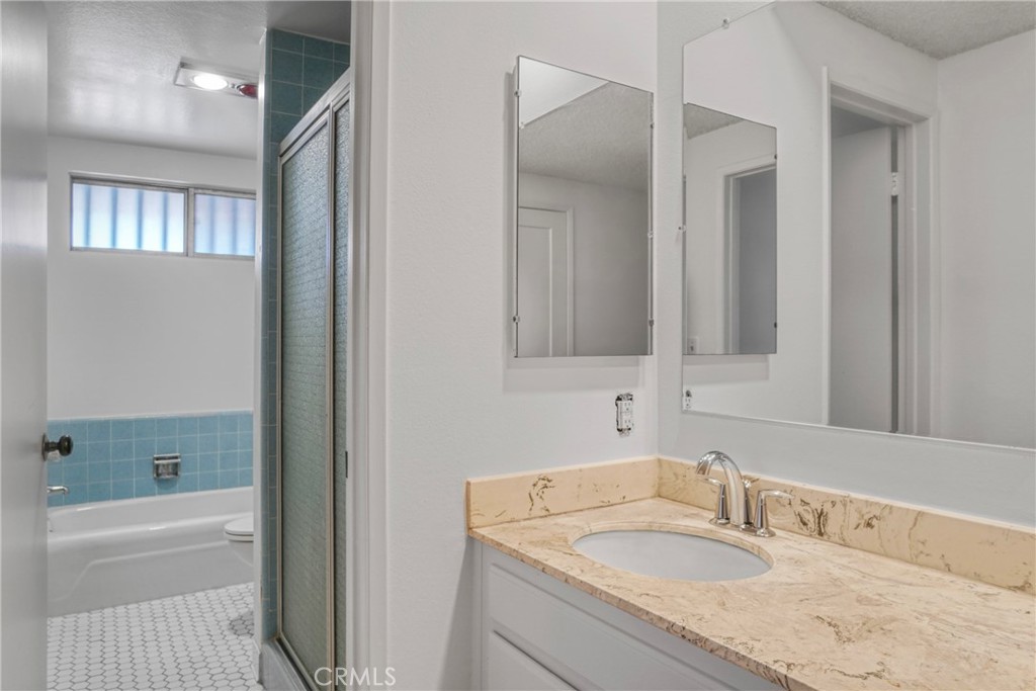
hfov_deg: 81.2
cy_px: 346
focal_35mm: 21
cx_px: 518
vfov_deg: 59.5
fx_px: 604
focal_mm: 14
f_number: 4
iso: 800
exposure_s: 1/30
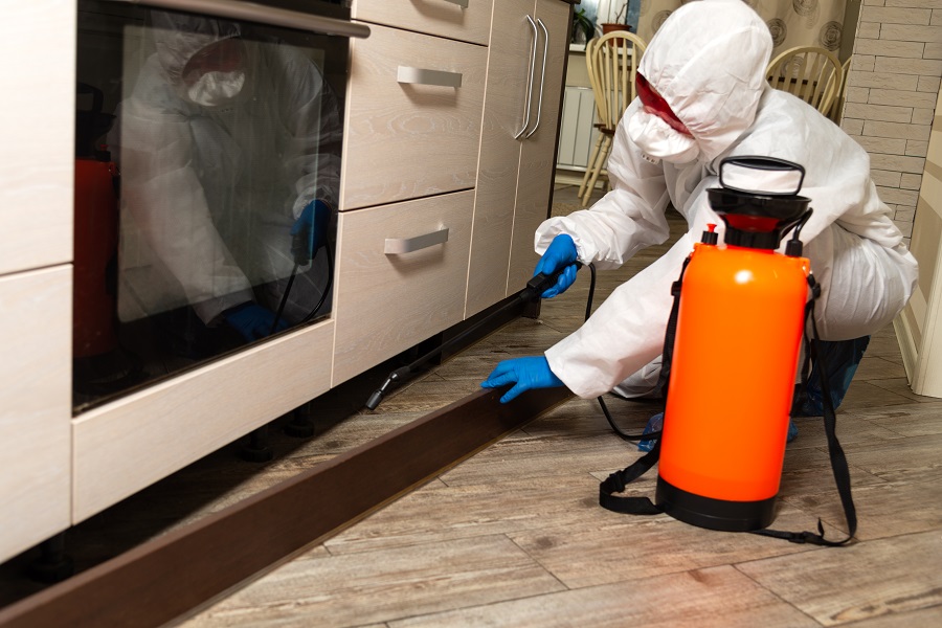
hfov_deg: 50.7
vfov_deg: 35.1
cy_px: 314
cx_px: 471
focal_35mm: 38
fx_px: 994
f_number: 4.5
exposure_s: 1/125
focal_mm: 38
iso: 100
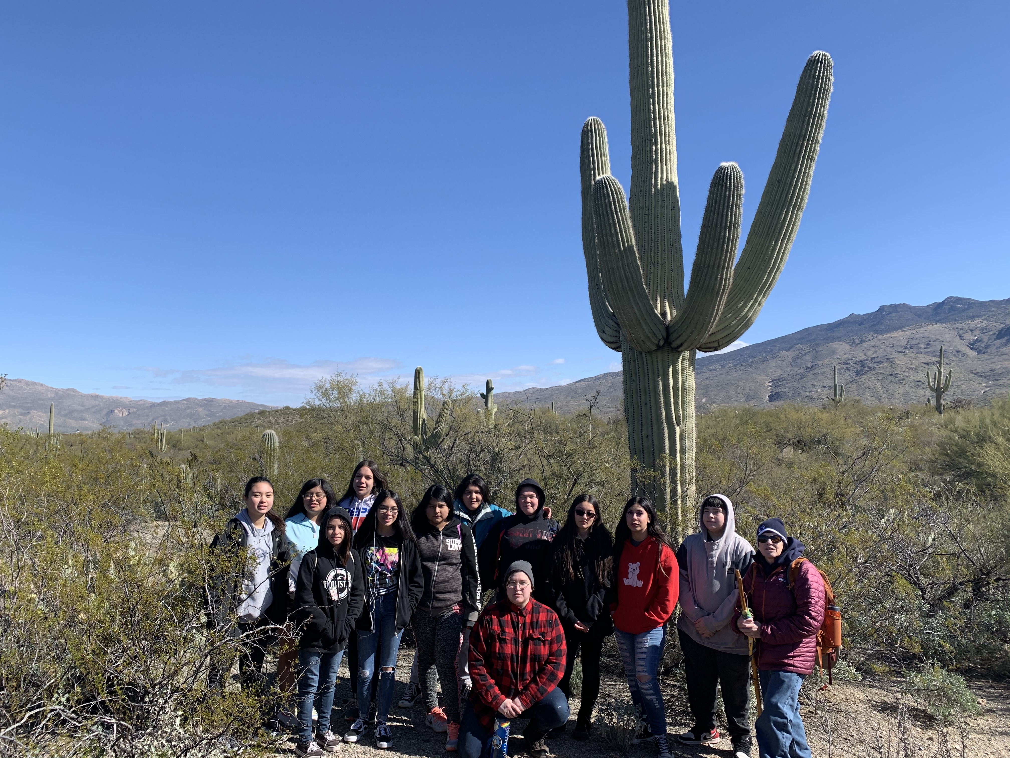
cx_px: 505
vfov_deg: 53.1
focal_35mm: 26
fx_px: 759
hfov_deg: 67.3
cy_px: 379
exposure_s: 1/1779
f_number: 1.8
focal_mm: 4.25
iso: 25
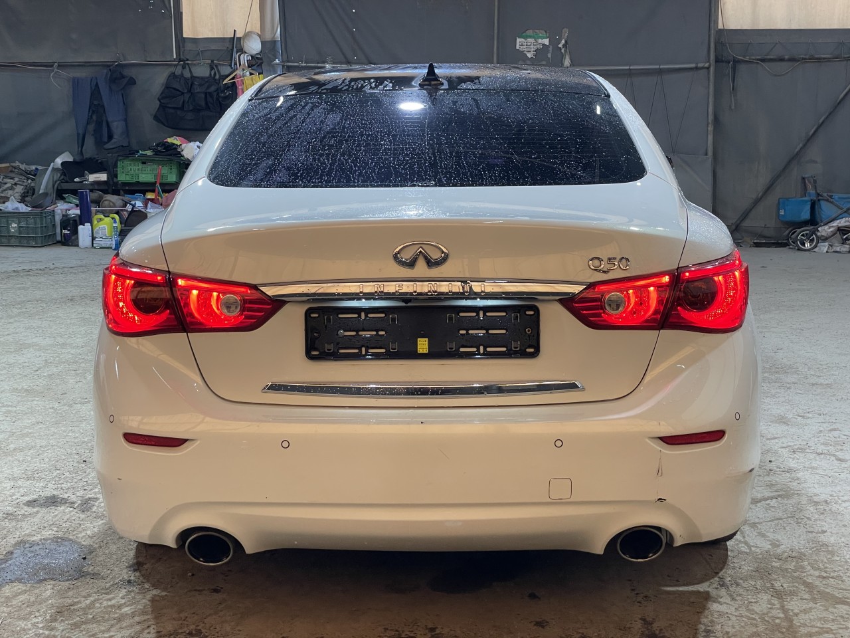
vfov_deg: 28.0
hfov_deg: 36.8
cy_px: 319
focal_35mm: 52
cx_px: 425
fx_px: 1277
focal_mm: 6
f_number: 2
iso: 160
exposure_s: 1/120
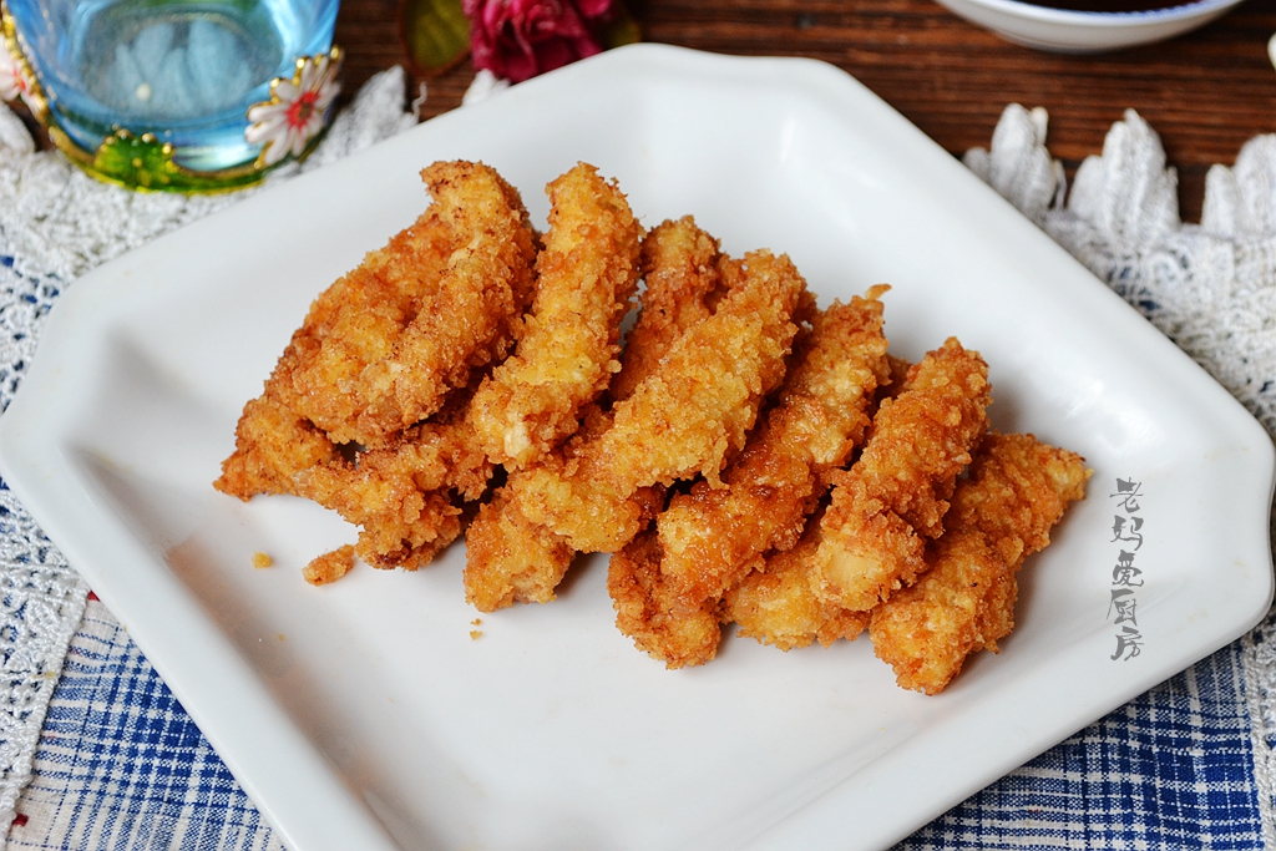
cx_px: 638
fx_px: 2924
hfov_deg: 24.6
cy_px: 426
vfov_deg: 16.6
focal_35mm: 82
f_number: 8
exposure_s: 1/60
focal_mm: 55
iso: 400
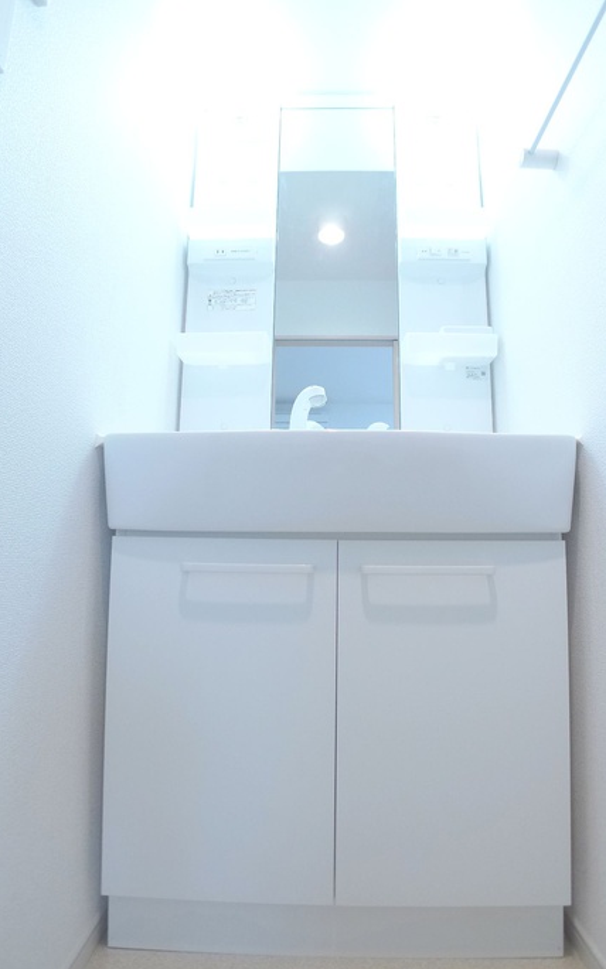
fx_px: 687
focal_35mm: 26
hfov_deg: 47.6
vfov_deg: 70.4
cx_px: 312
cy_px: 484
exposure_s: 1/60
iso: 250
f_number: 2
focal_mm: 5.1
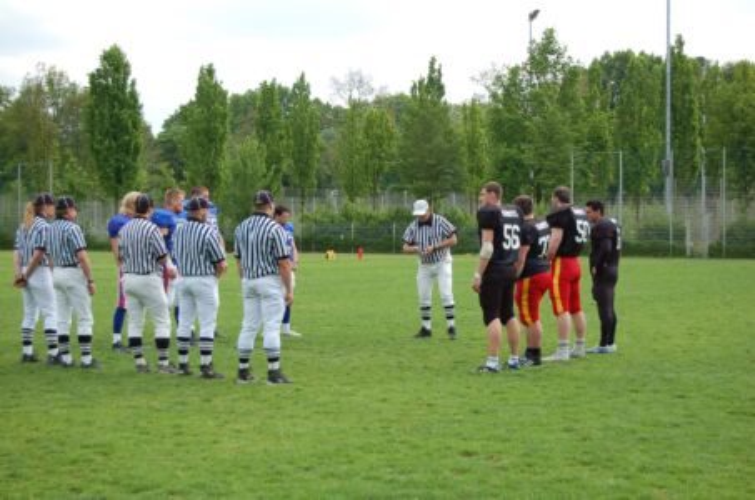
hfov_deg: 29.3
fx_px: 1444
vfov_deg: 19.6
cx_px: 378
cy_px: 250
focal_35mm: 69
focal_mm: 46
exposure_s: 1/800
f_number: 5.3
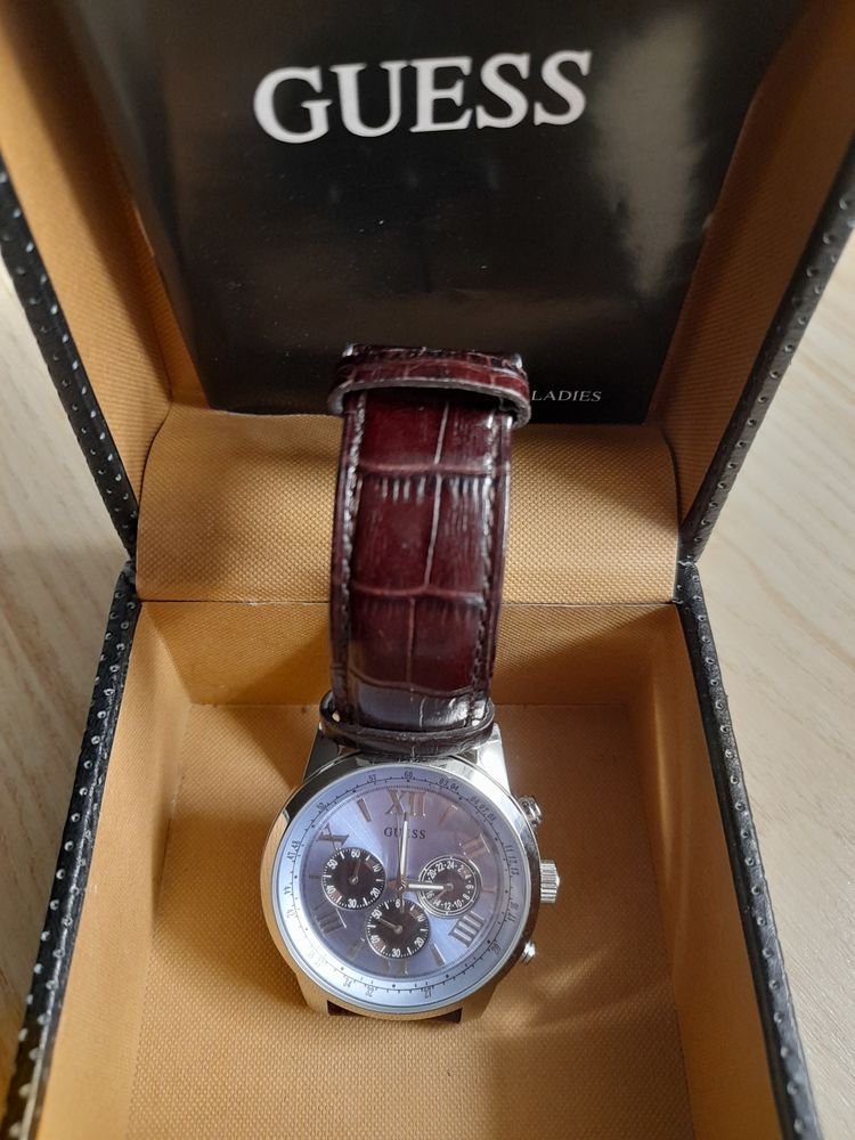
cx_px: 428
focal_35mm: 25
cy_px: 570
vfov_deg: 69.4
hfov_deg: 54.9
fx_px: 823
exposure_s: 1/33
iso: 320
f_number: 2
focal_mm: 4.6
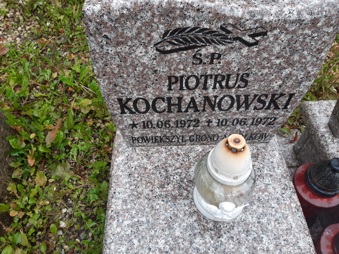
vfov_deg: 53.1
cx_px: 170
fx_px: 255
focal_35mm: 26
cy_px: 127
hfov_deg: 67.3
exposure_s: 1/100
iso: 80
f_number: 1.7
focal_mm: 3.92
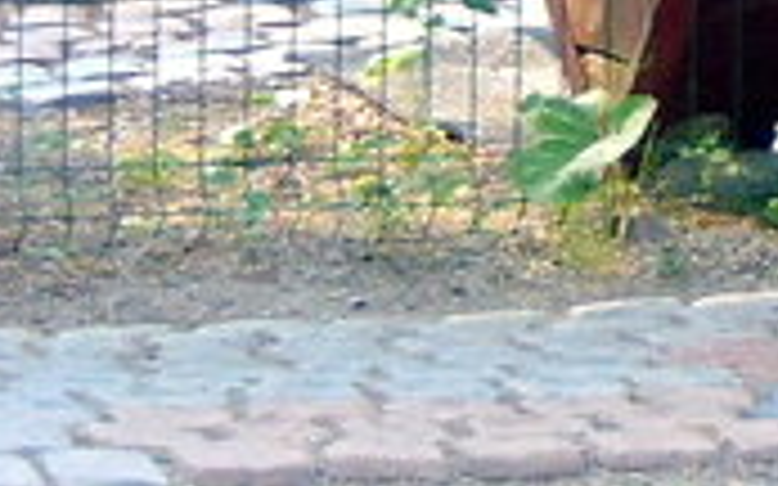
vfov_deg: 1.9
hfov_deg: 3.0
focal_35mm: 706
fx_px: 14964
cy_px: -803
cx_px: 1704
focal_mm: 19.4
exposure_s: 1/125
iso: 100
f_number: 3.9
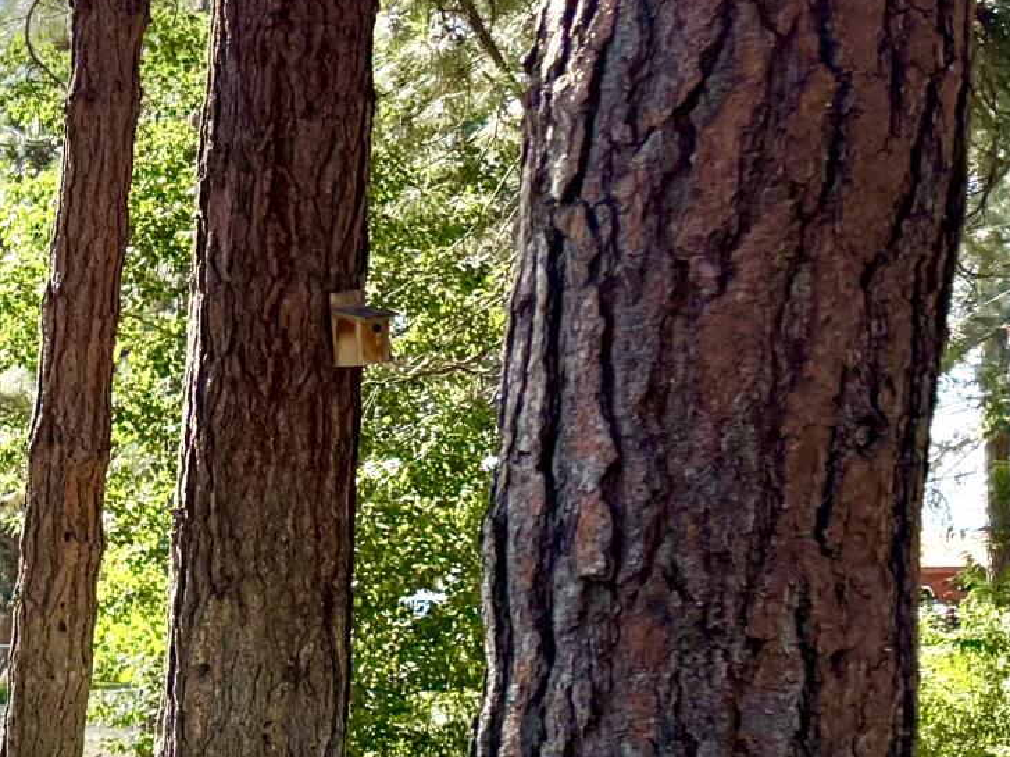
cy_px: 722
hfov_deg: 15.7
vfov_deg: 14.7
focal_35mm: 99
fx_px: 2888
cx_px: -1007
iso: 100
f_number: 1.78
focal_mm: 6.76
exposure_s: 1/1585
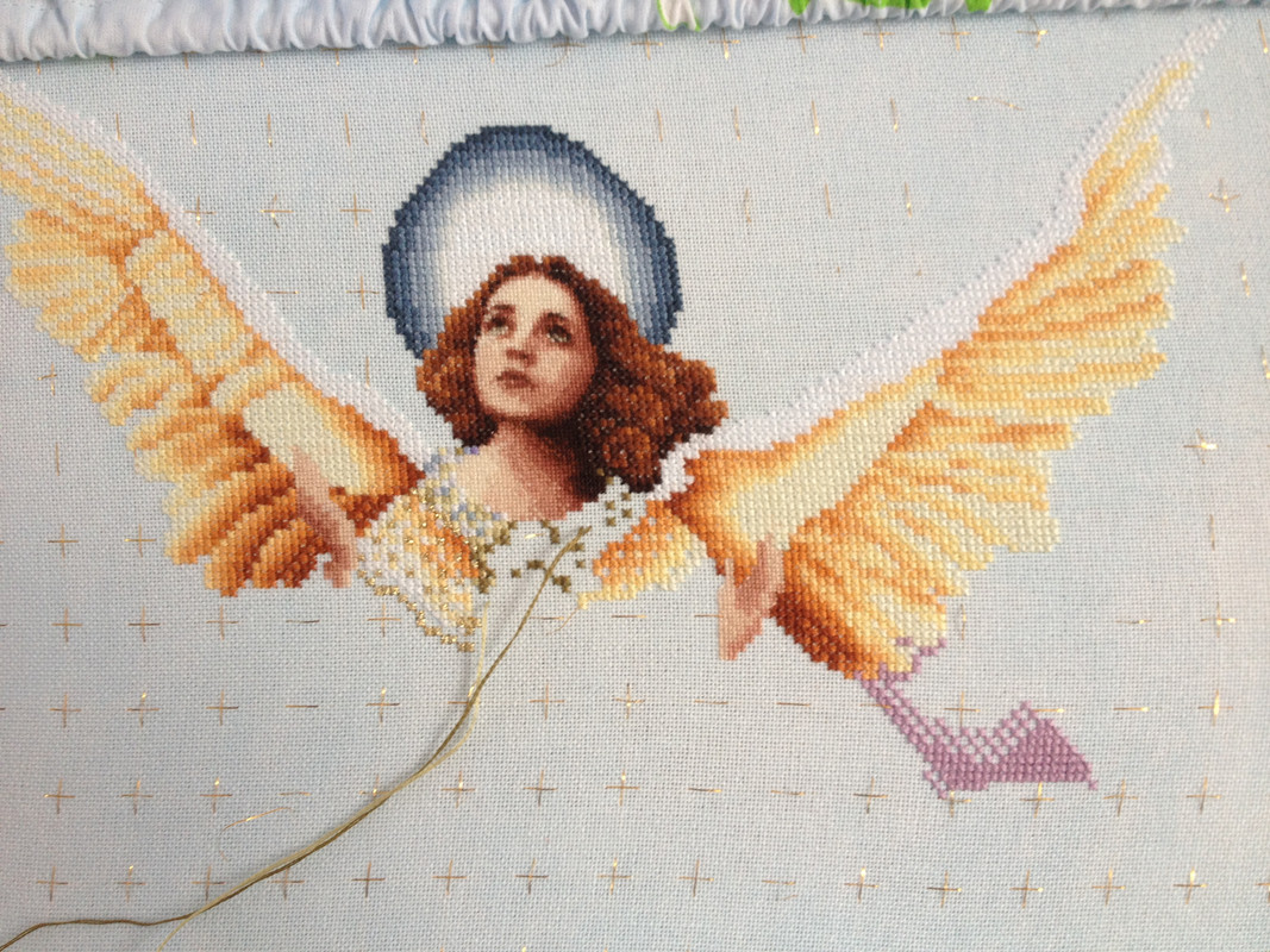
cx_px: 635
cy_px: 476
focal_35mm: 35
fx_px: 1284
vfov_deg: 40.7
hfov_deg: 52.6
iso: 50
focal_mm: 4.28
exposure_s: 1/30
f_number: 2.4
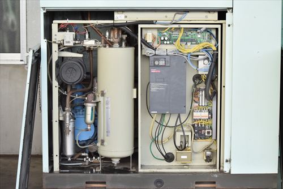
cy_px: 94
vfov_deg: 16.6
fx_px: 649
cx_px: 142
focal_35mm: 82
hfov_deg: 24.6
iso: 1250
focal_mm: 55
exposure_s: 1/400
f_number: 6.3
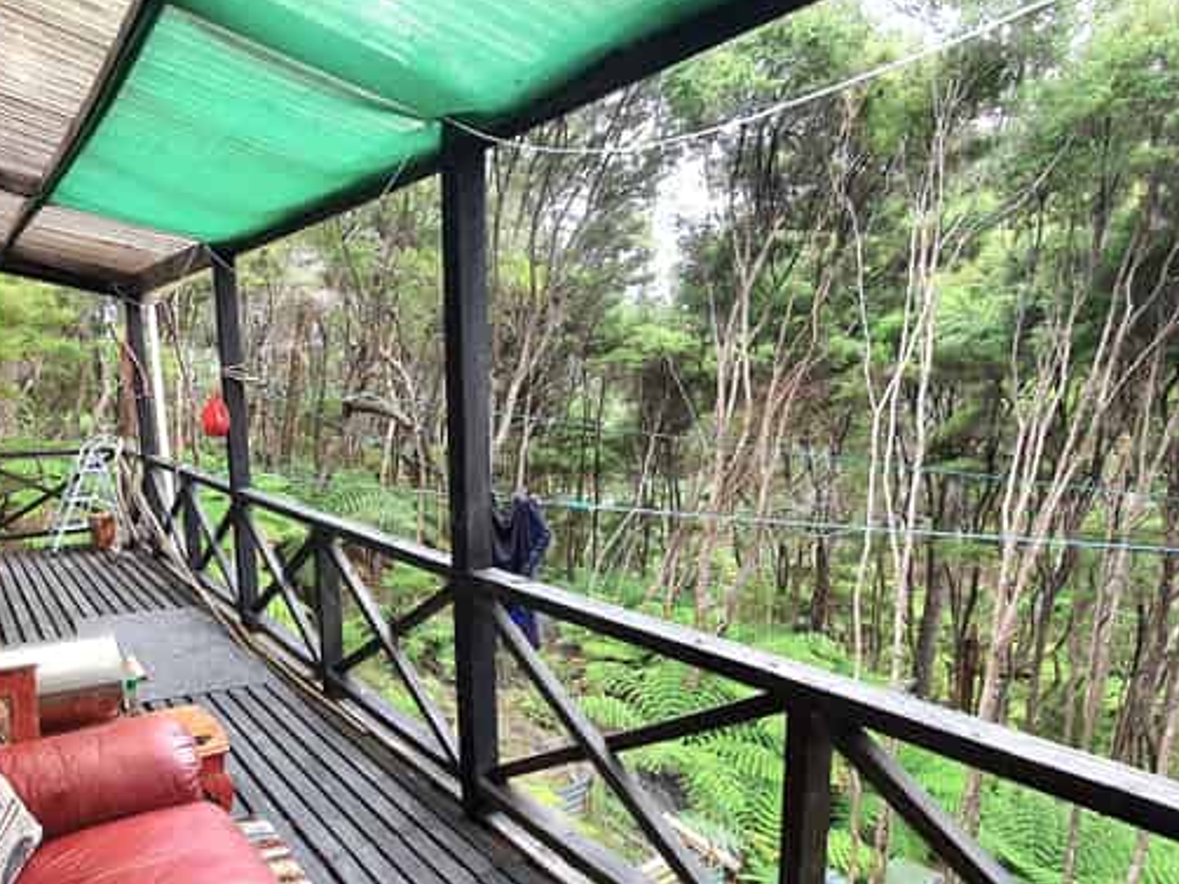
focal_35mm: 17
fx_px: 579
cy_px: 526
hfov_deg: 90.6
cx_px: 513
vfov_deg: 74.0
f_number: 2.2
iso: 50
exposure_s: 1/100
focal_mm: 1.8
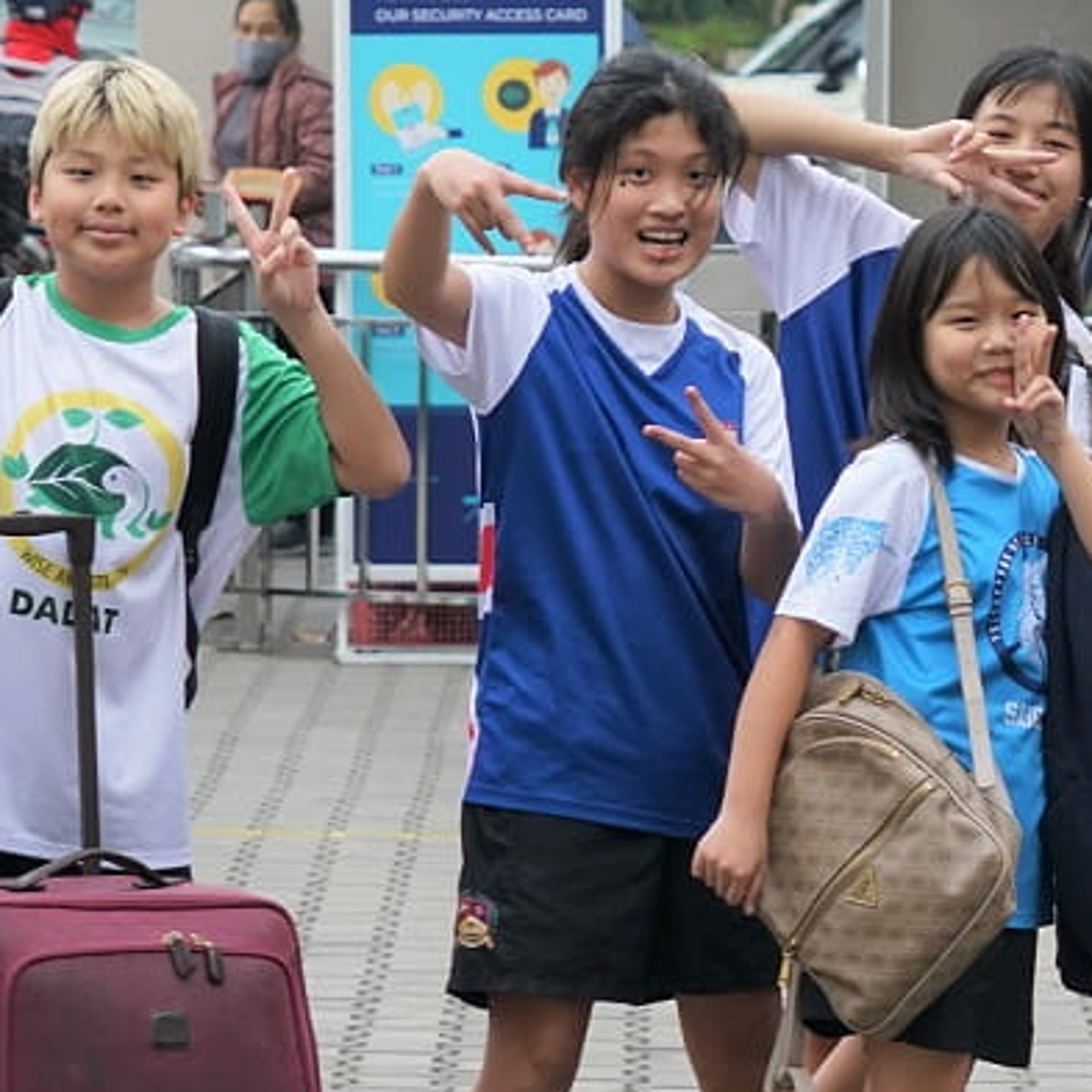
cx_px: 739
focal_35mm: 192
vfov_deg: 9.1
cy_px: 413
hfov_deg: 9.1
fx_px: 6853
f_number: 6.3
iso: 640
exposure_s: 1/160
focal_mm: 110
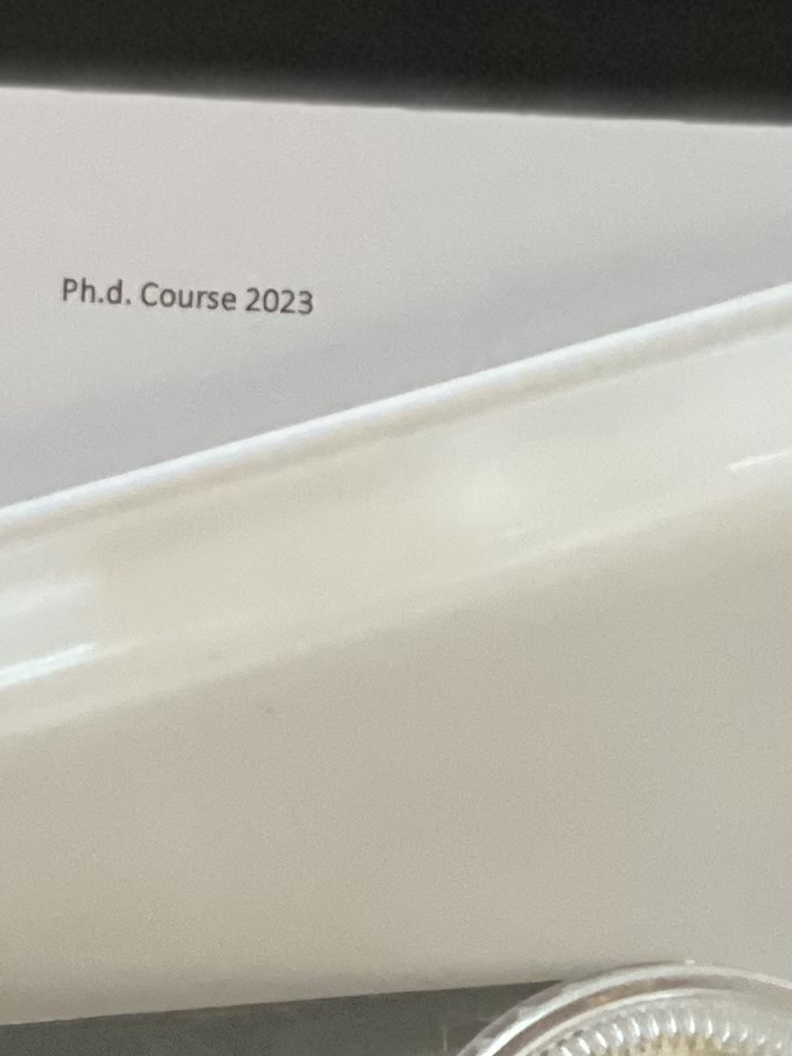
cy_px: 991
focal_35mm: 229
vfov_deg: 8.6
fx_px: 6986
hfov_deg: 6.4
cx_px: -257
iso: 320
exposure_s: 1/40
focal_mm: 6
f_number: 2
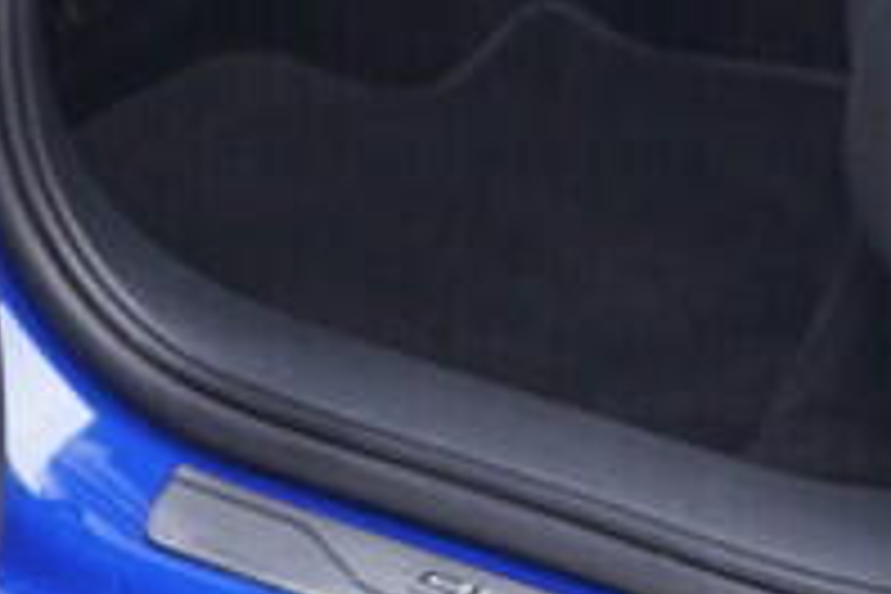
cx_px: 364
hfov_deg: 11.1
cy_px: -772
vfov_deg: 7.0
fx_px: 4603
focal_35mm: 186
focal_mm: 24
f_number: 2.8
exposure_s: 1/40
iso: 320
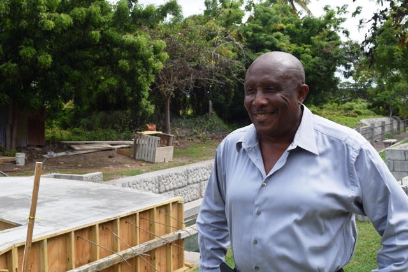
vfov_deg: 30.9
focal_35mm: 44
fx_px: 493
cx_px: 204
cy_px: 136
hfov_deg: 45.0
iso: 200
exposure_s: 1/320
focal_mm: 29
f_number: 9
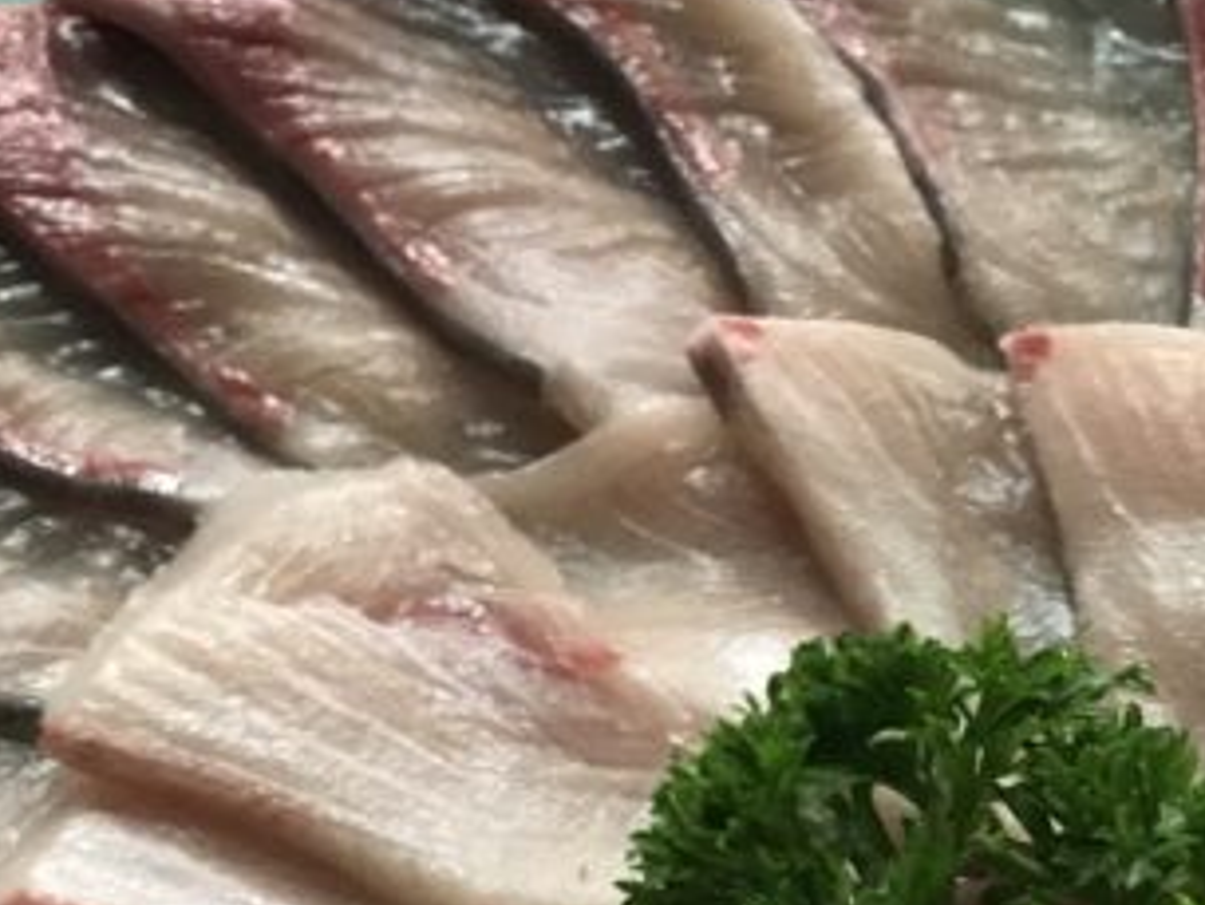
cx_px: 1031
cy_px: 1332
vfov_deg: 14.7
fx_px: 3273
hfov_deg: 20.5
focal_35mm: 94
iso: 100
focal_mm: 3.99
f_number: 1.8
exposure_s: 1/15
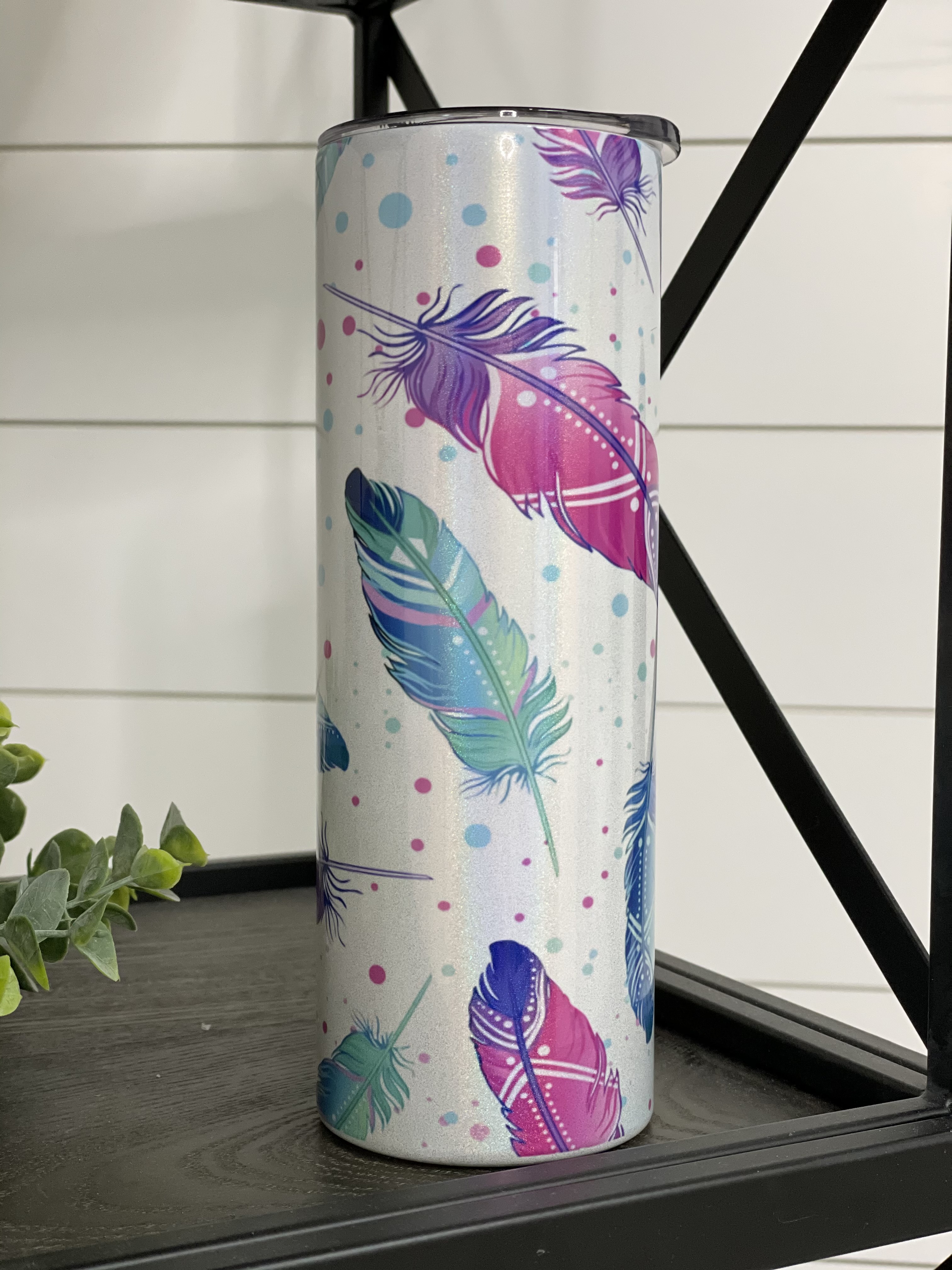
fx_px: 1907
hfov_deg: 28.0
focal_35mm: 52
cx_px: 476
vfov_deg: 36.8
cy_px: 635
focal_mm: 6
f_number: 2
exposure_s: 1/120
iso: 250
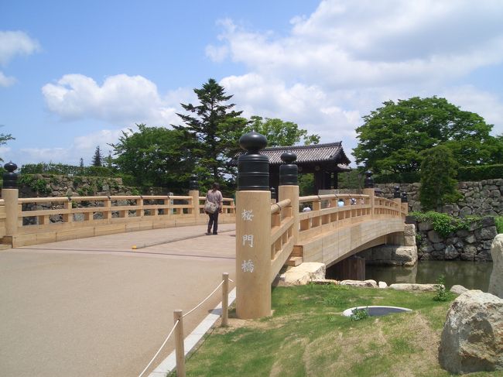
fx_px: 523
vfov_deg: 39.6
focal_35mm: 36
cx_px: 252
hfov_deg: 51.4
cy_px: 188
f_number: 4
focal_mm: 4.8
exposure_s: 1/640
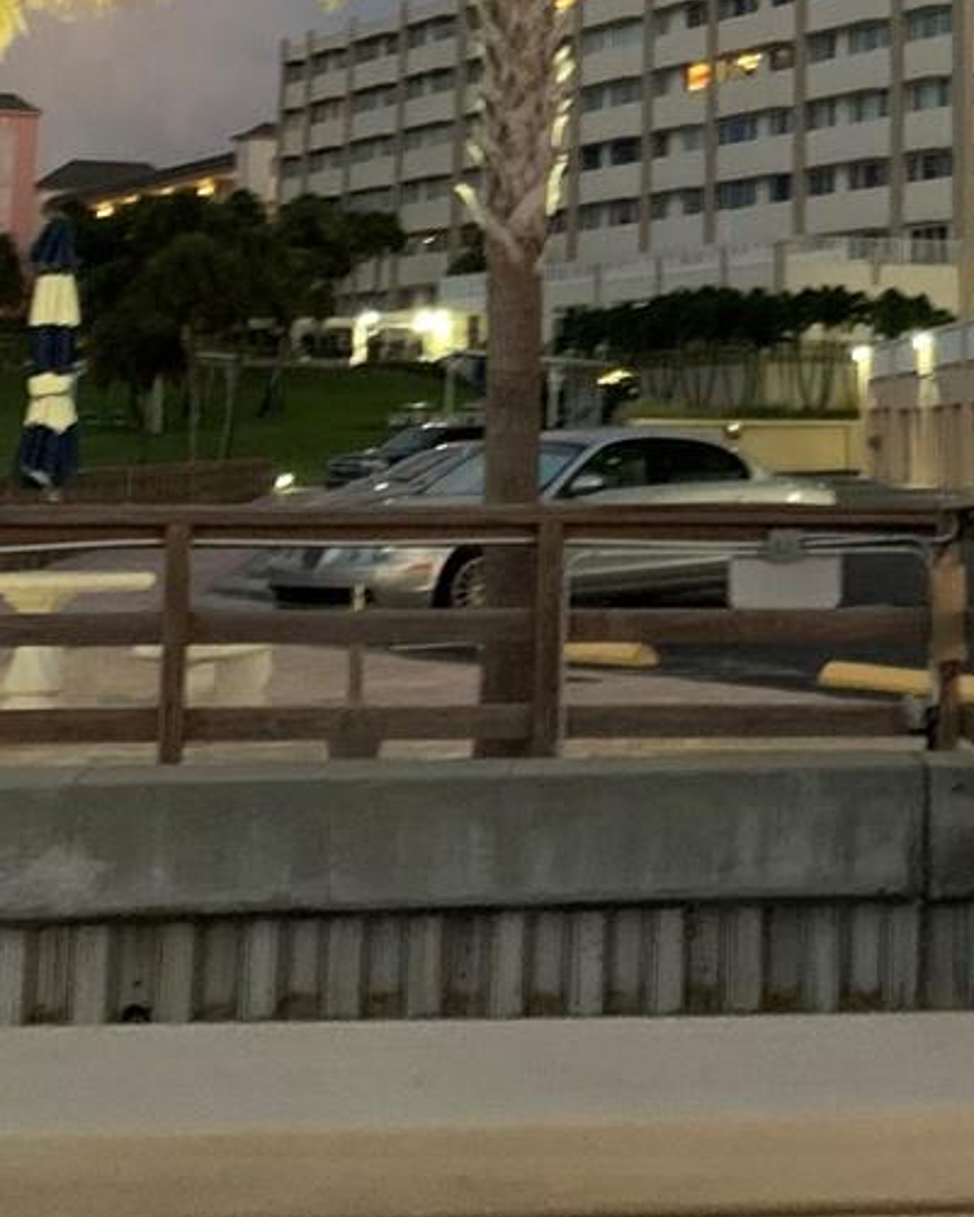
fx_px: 2918
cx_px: 1069
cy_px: -49
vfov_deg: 22.5
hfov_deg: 18.3
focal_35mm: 81
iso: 640
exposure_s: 1/30
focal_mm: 4.25
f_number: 1.8
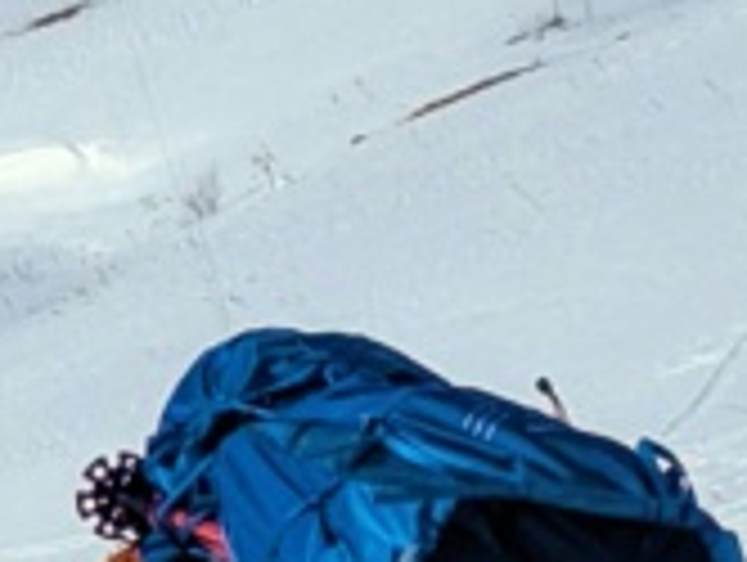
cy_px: 378
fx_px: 7045
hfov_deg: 5.9
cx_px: -783
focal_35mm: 326
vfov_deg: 4.6
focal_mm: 6.81
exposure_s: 1/8475
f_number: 1.85
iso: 74
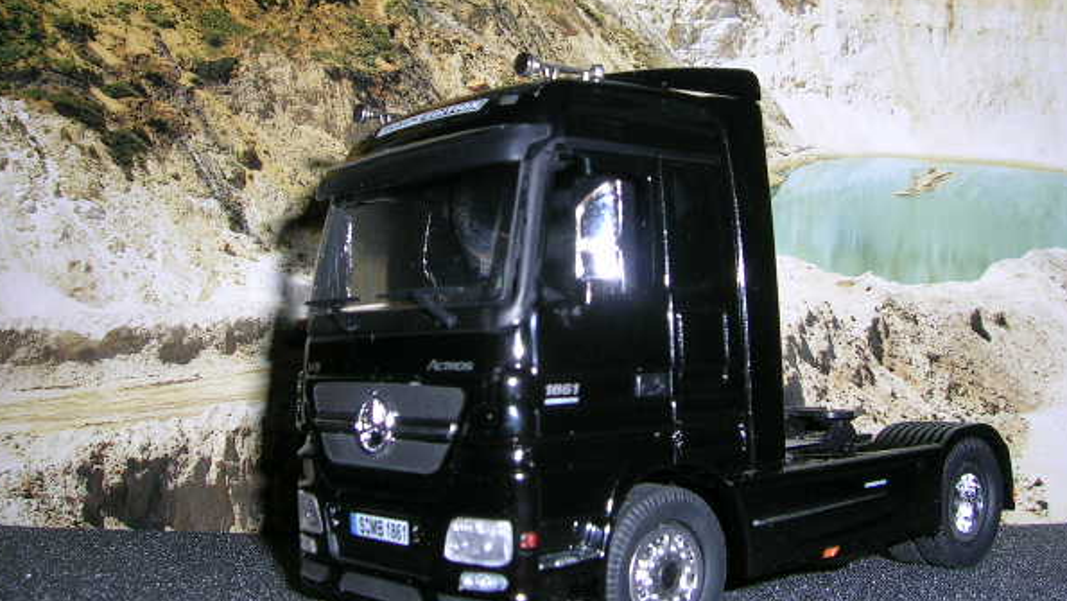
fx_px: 1160
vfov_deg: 29.0
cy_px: 244
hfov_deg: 49.4
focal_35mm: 41
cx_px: 547
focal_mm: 5.4
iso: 50
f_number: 4.8
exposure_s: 1/60.1
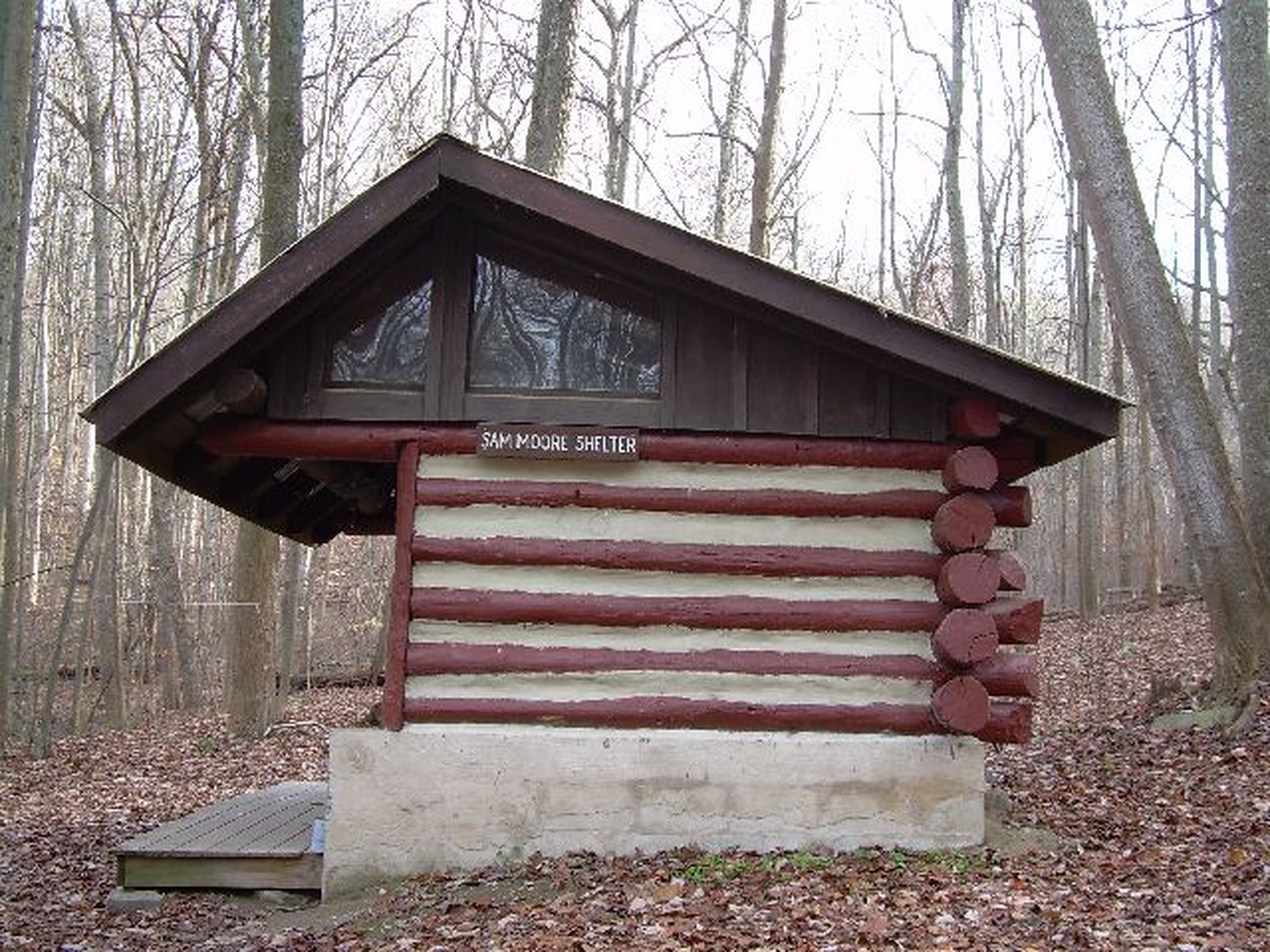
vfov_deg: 30.9
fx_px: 1724
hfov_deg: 40.4
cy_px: 476
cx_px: 635
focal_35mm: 47
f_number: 3
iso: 50
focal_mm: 7.7
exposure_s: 1/60
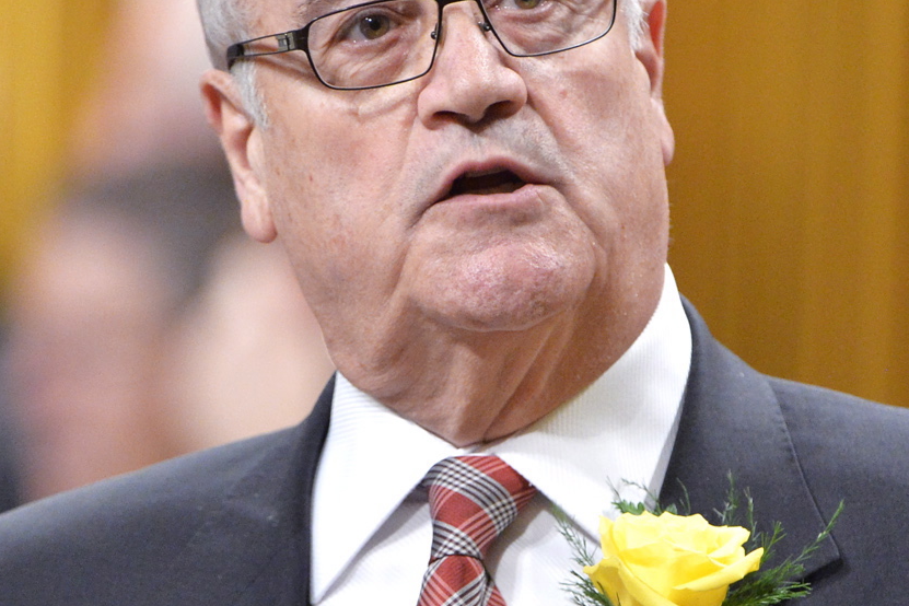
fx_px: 20047
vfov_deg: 1.7
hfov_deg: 2.6
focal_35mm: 794
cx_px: 365
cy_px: 444
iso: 5000
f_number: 4
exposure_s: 1/160
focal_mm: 330
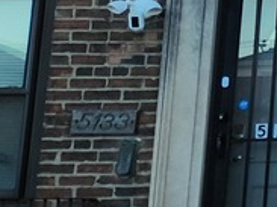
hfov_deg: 7.8
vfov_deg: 8.1
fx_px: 1447
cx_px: 1060
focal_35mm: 181
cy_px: -68
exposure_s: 1/180
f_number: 1.8
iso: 32
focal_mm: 5.4
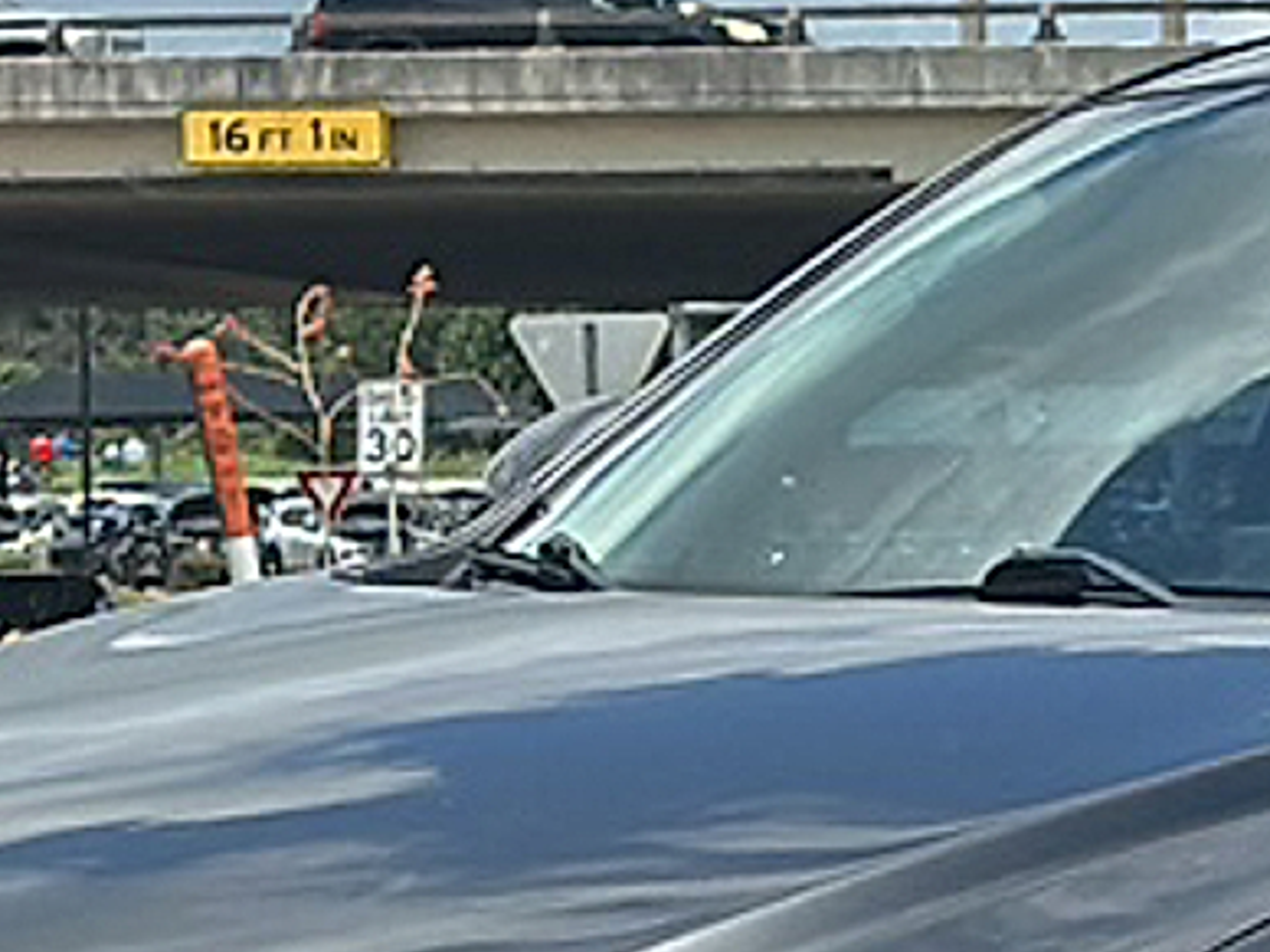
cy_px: 1070
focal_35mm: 272
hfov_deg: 7.2
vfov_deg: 5.4
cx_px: 1479
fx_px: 9979
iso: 100
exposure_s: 1/6711
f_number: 1.78
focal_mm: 6.86
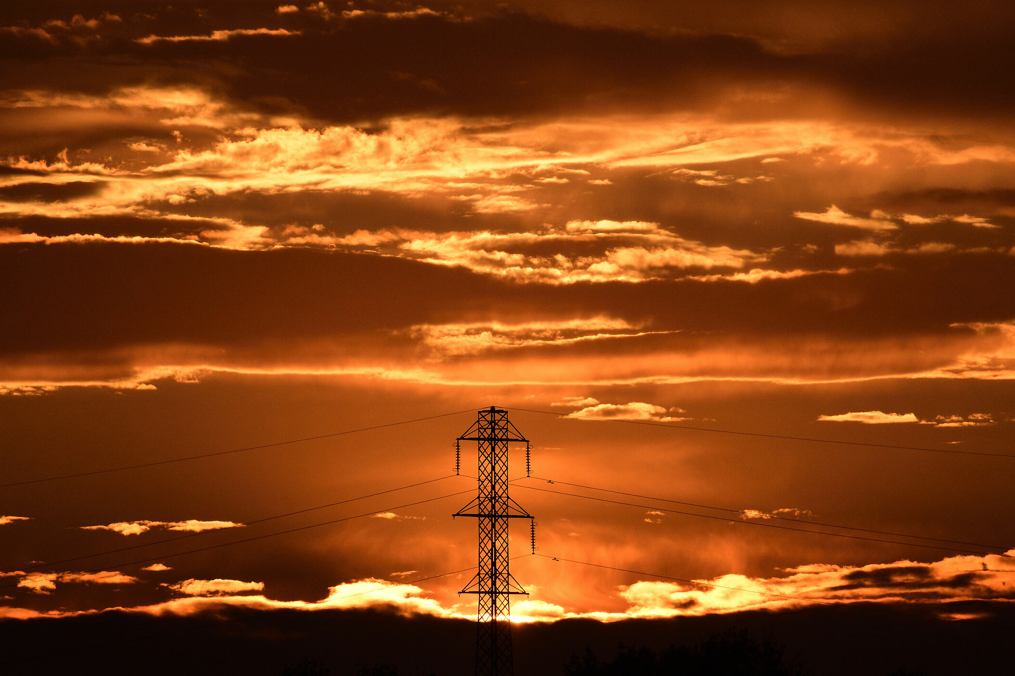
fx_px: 14378
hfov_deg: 4.0
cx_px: 481
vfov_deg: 2.7
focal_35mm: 510
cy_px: 350
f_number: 11
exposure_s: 1/4000
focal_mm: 300
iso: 800
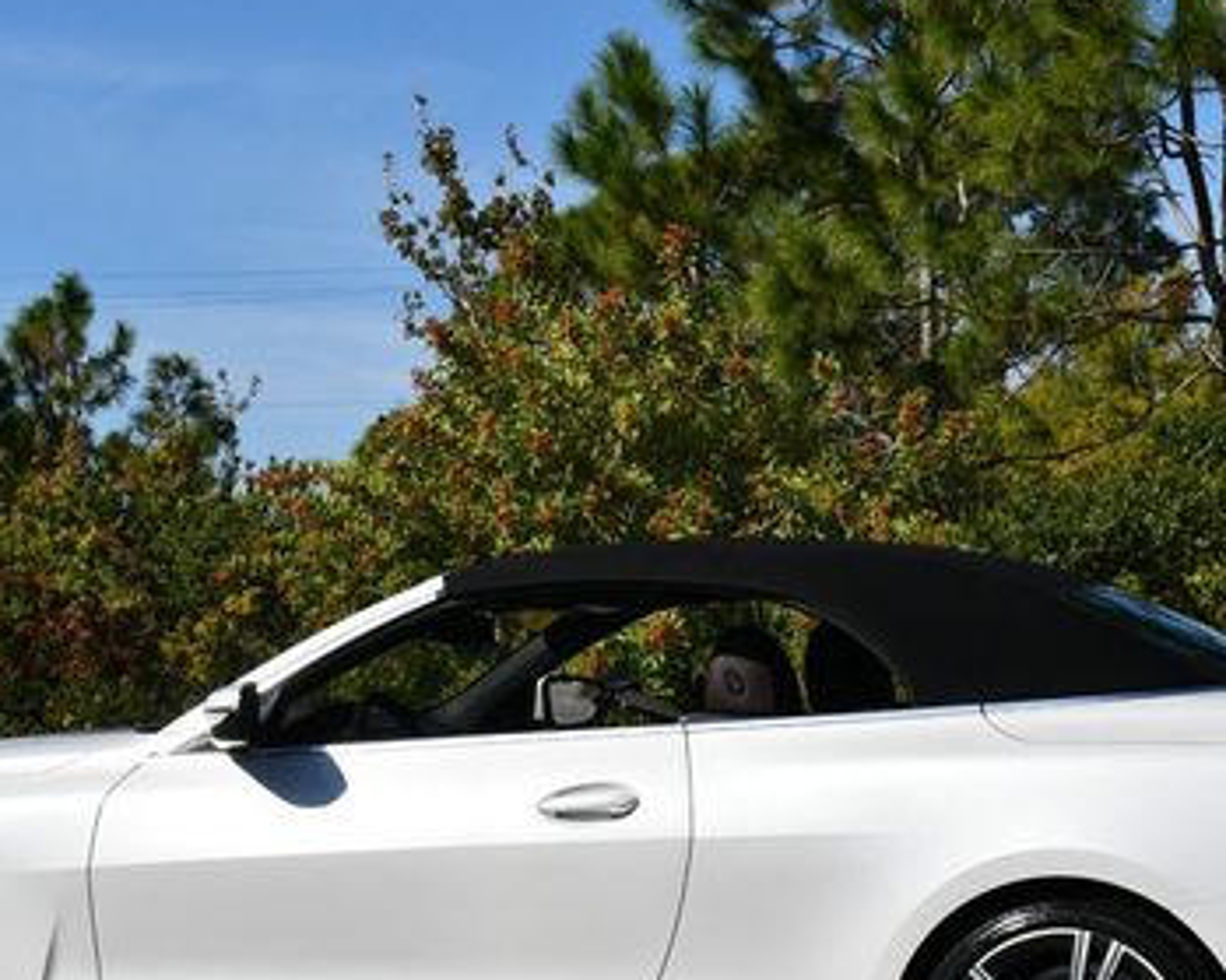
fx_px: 3627
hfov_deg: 19.2
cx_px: 664
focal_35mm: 100
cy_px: 594
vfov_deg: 15.4
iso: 100
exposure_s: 1/400
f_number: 10
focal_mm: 29
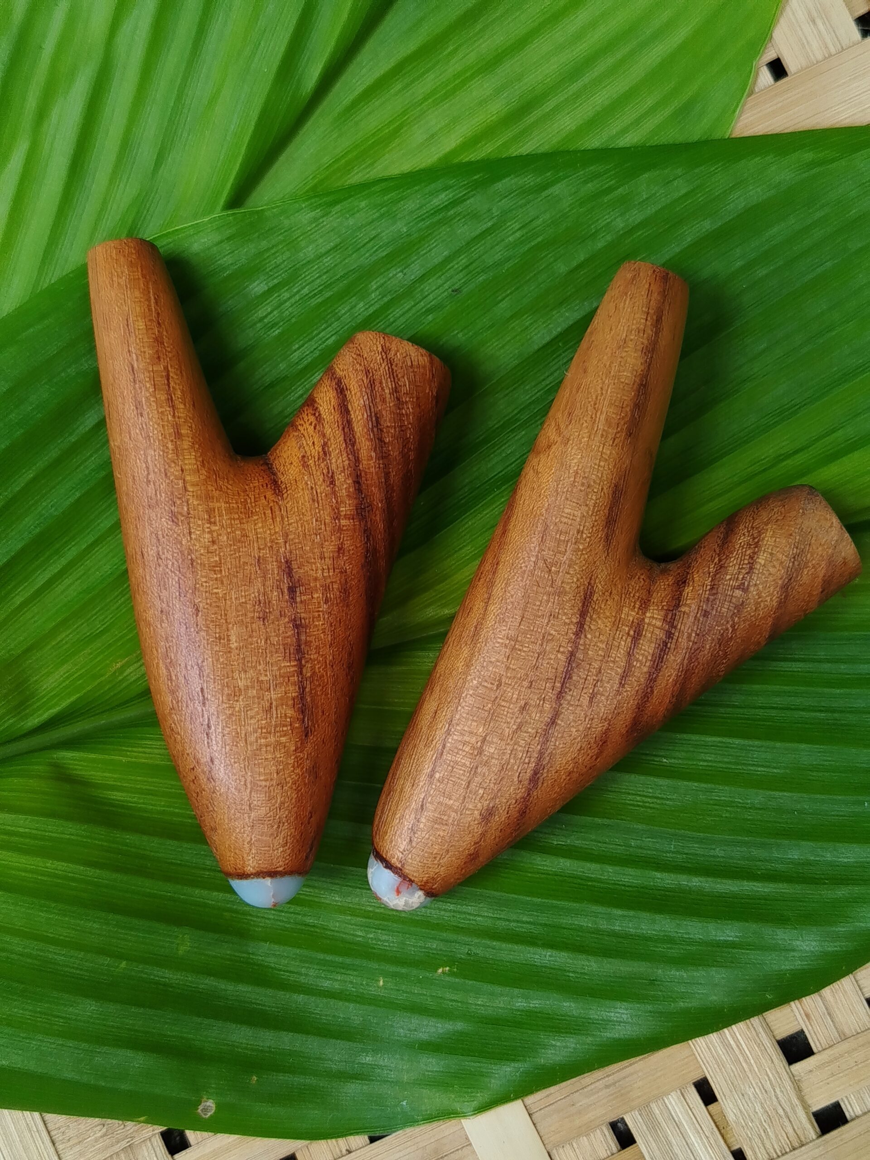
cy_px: 580
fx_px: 1609
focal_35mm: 48
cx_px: 435
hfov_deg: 30.3
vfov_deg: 39.7
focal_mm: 5.31
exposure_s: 1/120
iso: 50
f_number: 1.7
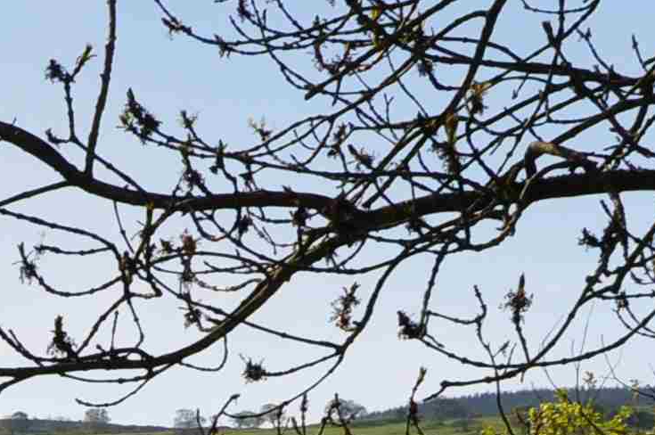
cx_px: -972
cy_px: 1097
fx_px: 3978
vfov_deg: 6.0
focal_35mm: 219
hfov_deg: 8.5
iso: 200
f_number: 10
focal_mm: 25
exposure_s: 1/320
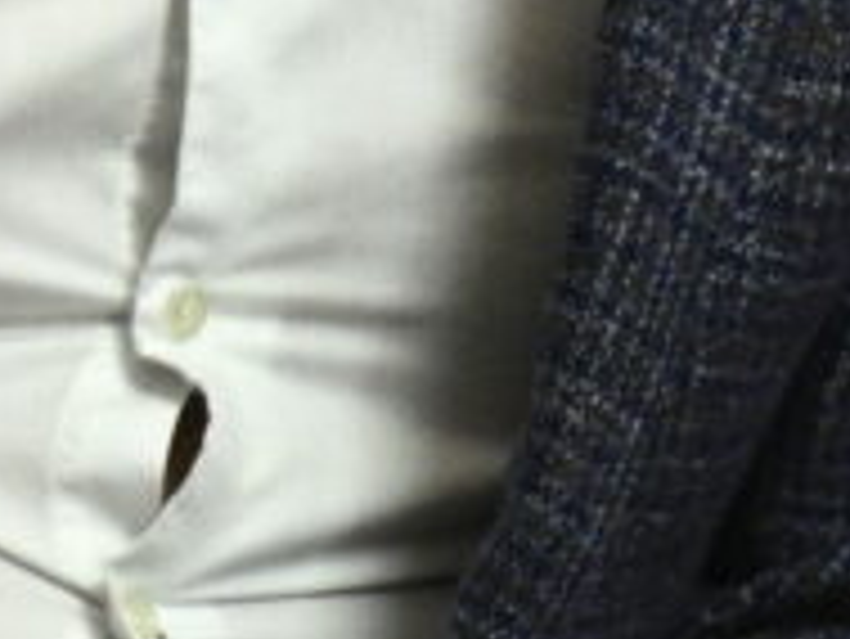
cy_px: -297
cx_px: -153
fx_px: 45038
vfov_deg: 0.8
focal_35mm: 1833
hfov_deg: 1.1
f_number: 2.8
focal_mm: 200
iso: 3200
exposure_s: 1/200
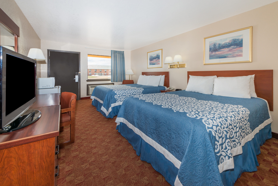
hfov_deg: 104.2
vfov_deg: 81.2
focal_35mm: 14
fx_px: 108
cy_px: 93
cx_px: 139
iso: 100
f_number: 16
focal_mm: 14
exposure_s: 1/25
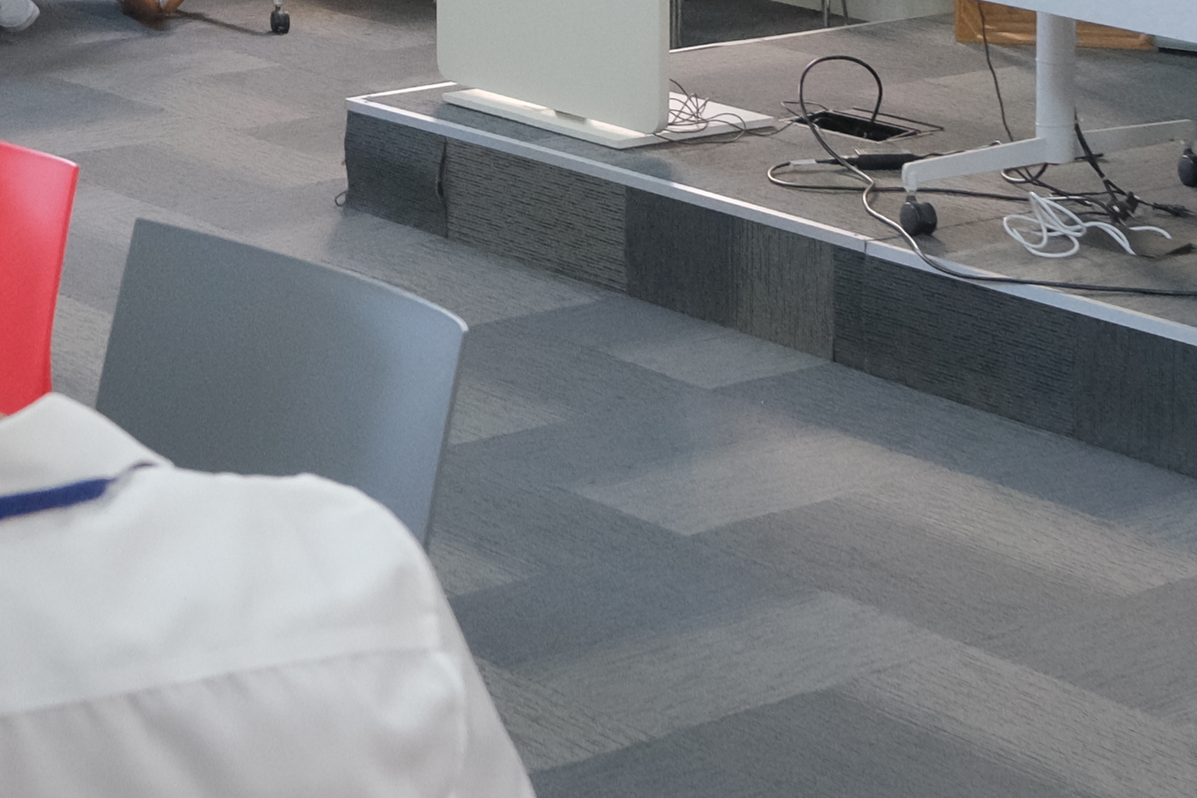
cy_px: -470
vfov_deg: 12.4
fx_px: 3458
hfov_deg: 19.3
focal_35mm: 104
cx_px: 150
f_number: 4
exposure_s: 1/100
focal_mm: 16
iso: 3200
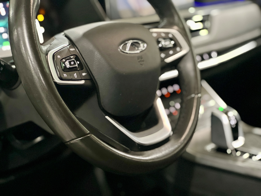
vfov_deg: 19.1
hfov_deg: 25.3
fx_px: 581
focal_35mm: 77
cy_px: 98
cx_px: 130
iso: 1000
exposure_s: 1/15
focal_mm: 9
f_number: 2.8
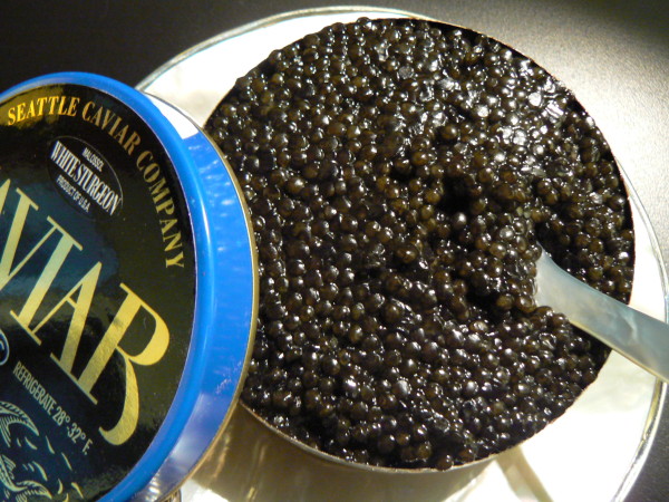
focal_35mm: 36
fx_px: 696
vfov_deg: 39.7
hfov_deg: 51.4
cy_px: 251
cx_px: 334
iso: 200
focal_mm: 6
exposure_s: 1/4
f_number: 2.8
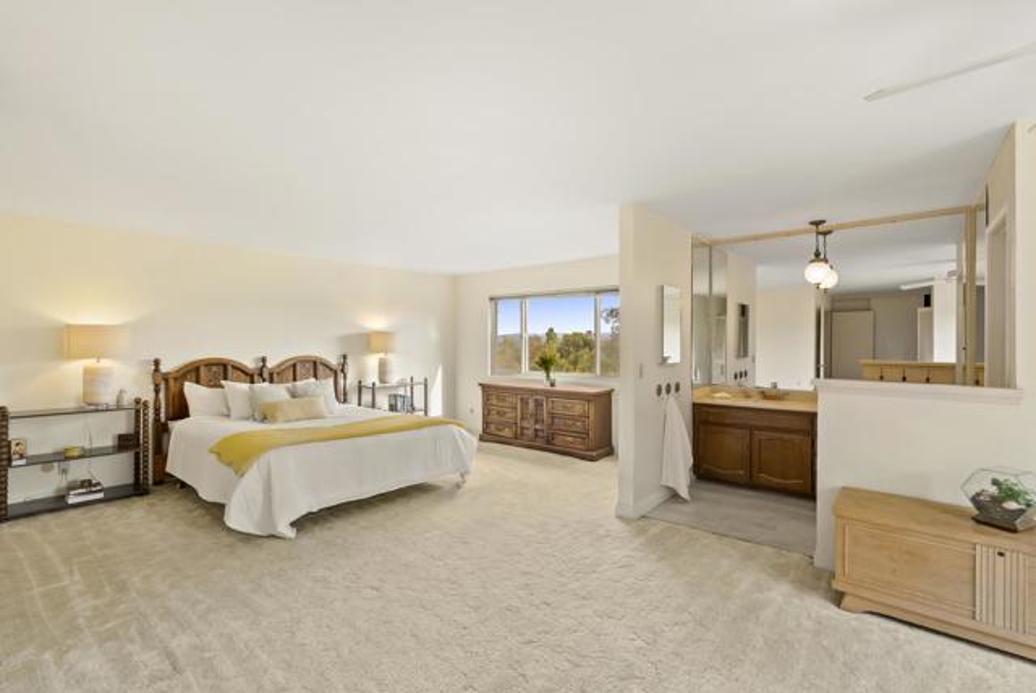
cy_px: 346
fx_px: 461
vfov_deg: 73.9
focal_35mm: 16
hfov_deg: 96.7
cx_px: 518
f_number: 8
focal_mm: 16
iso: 500
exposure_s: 1/8
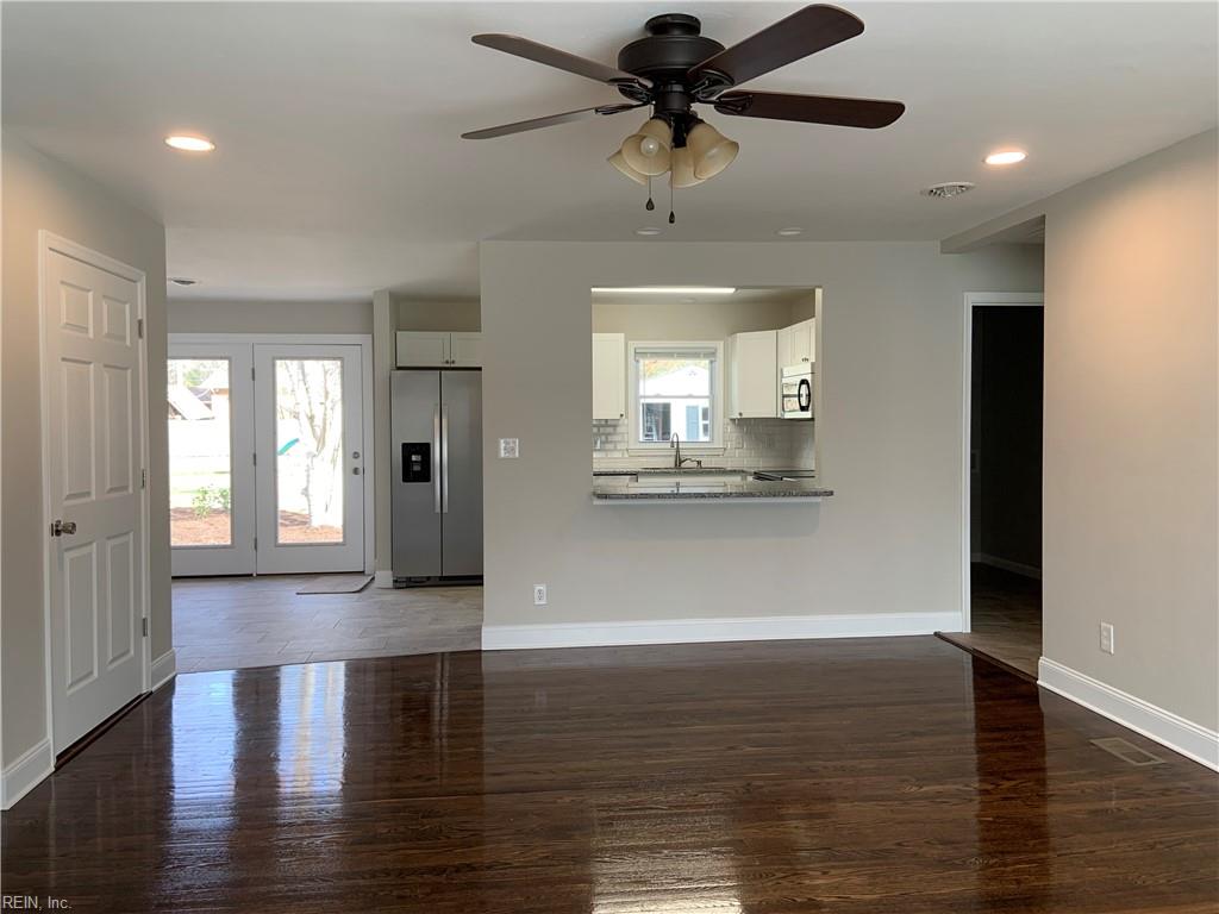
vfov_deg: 53.1
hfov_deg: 67.3
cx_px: 610
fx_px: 916
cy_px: 457
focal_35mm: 26
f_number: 1.8
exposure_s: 1/120
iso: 80
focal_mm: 4.25
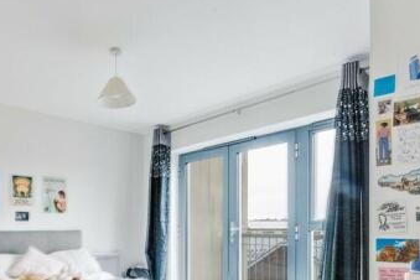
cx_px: 117
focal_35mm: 29
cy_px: 235
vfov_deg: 42.4
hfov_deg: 60.9
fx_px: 338
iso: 2000
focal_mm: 15
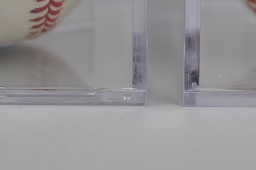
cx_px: 162
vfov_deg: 6.1
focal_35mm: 222
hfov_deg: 9.3
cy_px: -92
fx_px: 1577
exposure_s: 1/80
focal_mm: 40
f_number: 4.5
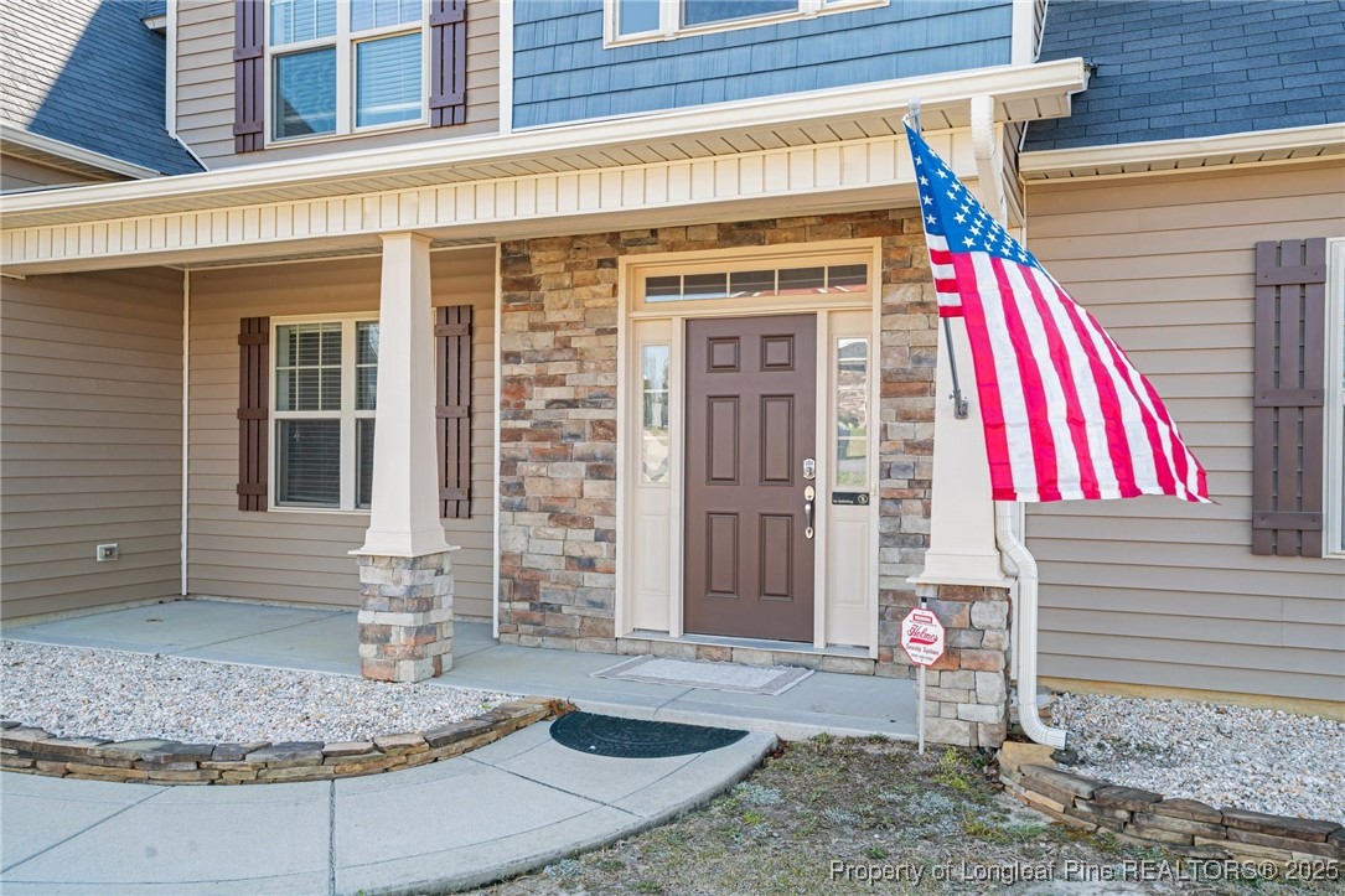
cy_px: 448
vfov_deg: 44.3
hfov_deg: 62.8
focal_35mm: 30
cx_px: 672
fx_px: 1102
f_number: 8
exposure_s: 1/100
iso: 250
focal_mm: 29.5
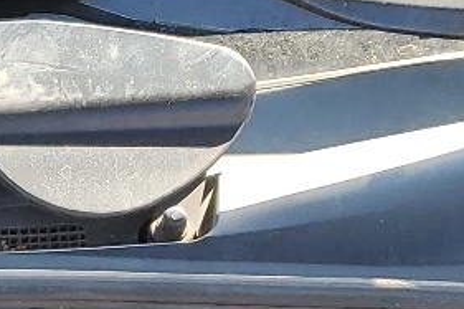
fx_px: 1984
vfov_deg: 8.2
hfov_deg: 12.7
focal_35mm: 154
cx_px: -220
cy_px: 735
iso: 50
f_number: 1.5
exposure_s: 1/400
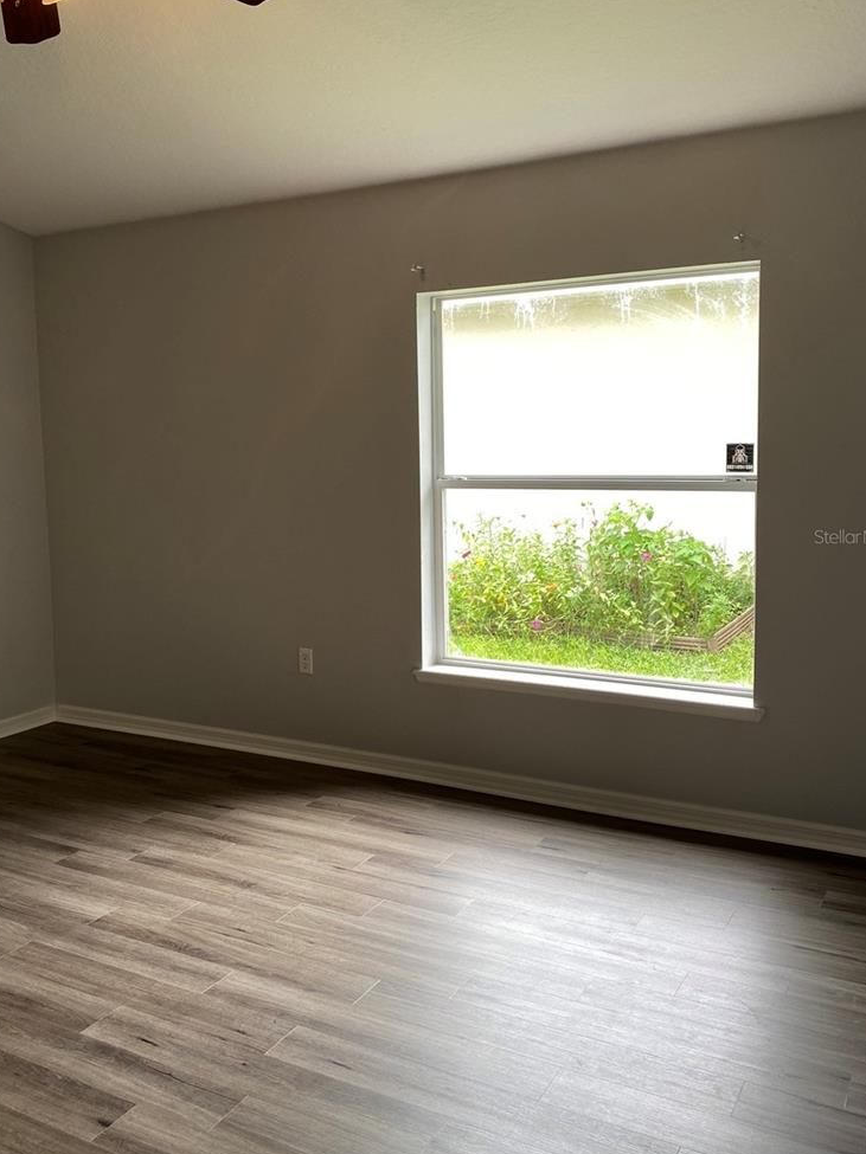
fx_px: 1068
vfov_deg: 56.8
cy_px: 536
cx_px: 365
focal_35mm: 32
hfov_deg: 44.0
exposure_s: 1/120
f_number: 1.8
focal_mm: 4.25
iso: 50
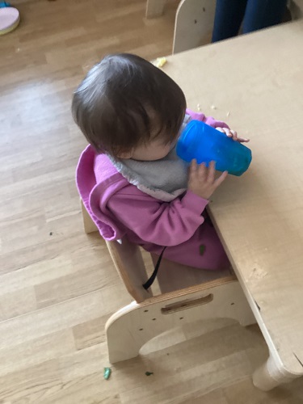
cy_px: 202
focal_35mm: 31
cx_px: 152
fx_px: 362
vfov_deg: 58.4
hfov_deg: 45.4
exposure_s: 1/30
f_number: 2.4
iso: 320
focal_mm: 3.3
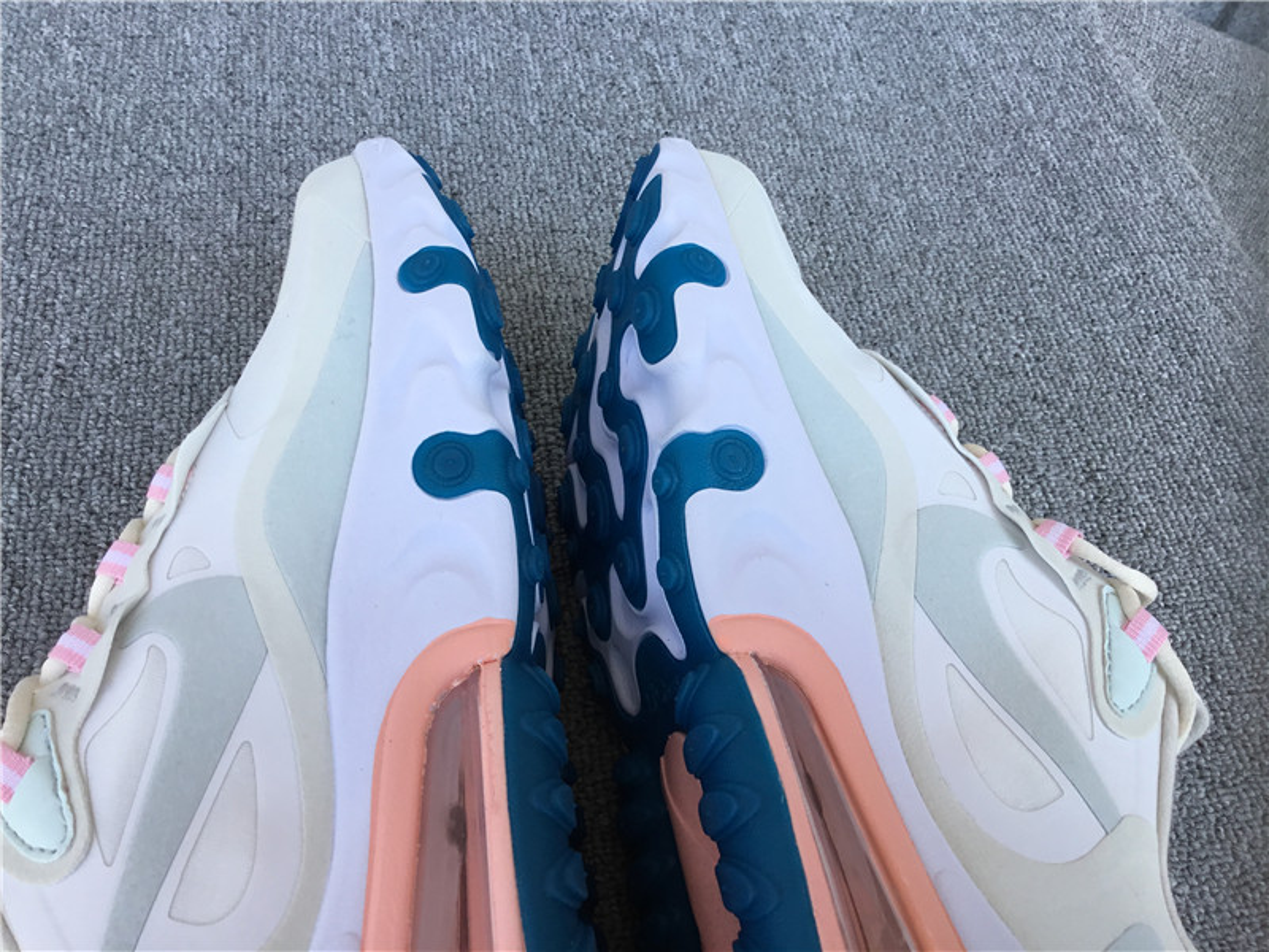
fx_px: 1136
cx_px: 634
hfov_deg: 58.4
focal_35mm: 31
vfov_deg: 45.4
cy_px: 476
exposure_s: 1/257
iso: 25
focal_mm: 3.3
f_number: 2.4
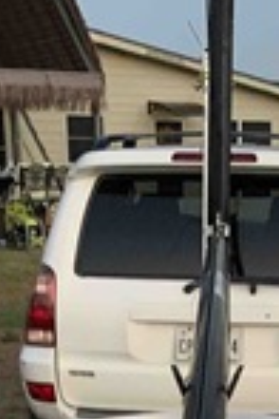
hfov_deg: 11.6
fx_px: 1372
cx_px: 182
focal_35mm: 118
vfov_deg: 14.4
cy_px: 835
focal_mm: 4.25
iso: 400
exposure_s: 1/31
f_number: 1.8
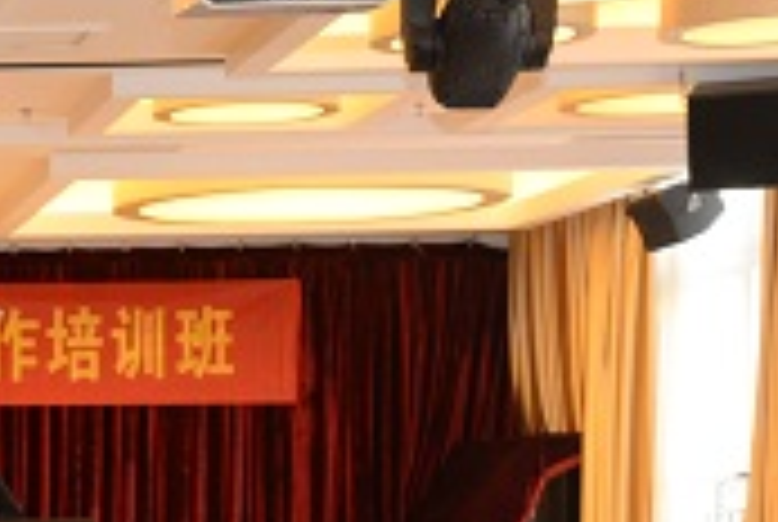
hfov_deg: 13.4
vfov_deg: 9.5
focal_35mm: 142
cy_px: 657
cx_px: -454
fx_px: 3074
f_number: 5
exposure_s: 1/100
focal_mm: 38
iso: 1600
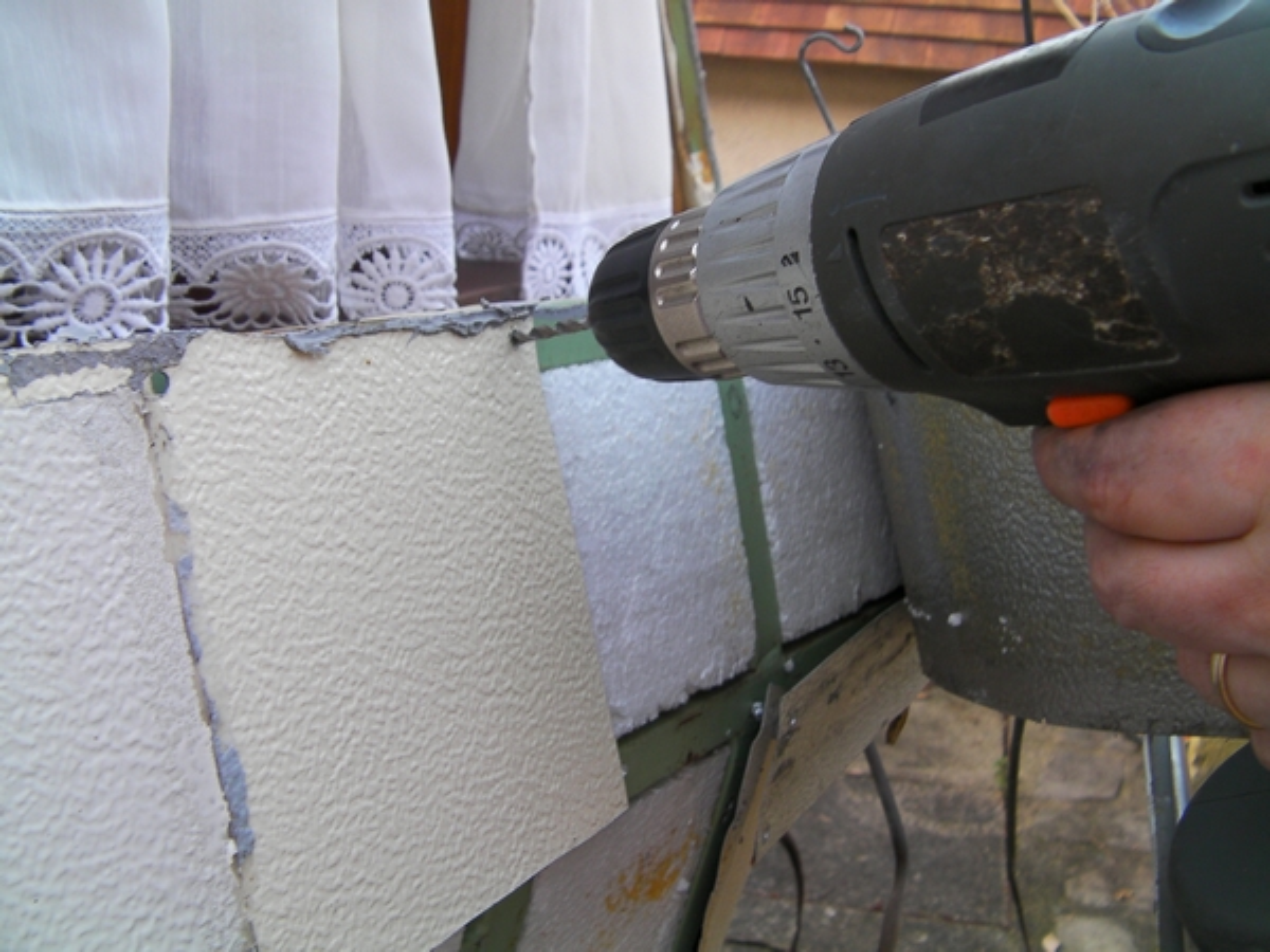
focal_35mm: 38
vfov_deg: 37.7
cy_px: 476
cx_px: 635
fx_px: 1394
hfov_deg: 49.0
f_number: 3.5
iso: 74
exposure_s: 1/30
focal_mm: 6.8
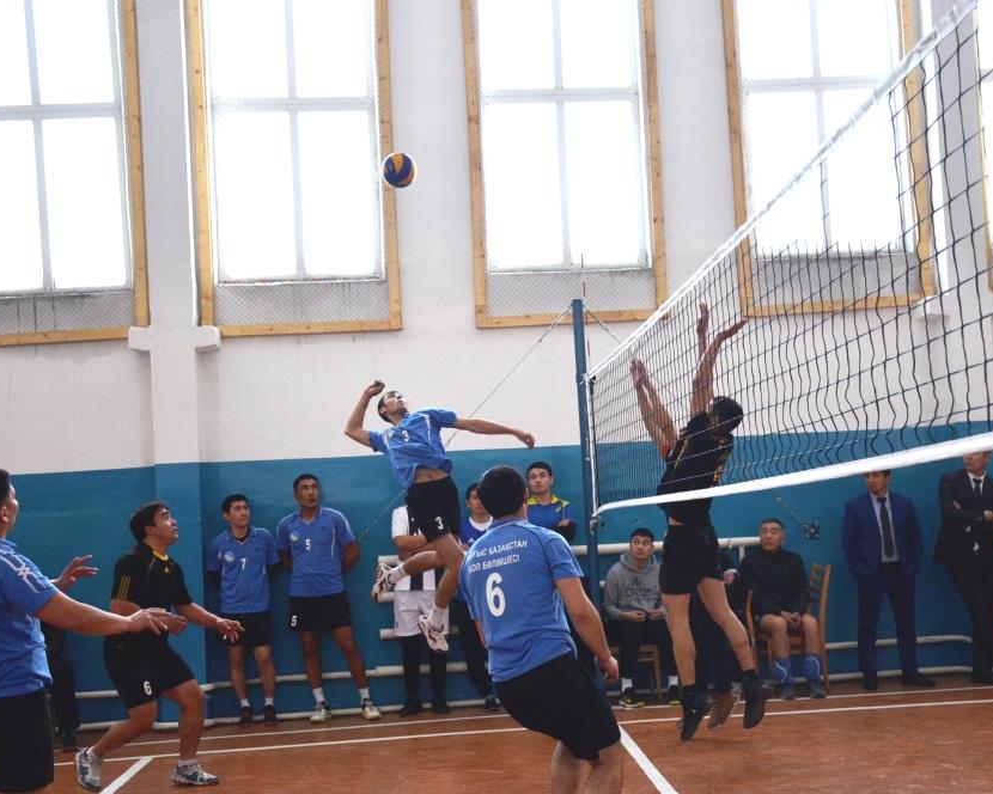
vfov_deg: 29.1
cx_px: 523
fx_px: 1528
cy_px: 396
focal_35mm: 52
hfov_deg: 36.0
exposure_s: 1/500
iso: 1100
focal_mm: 30
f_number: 4
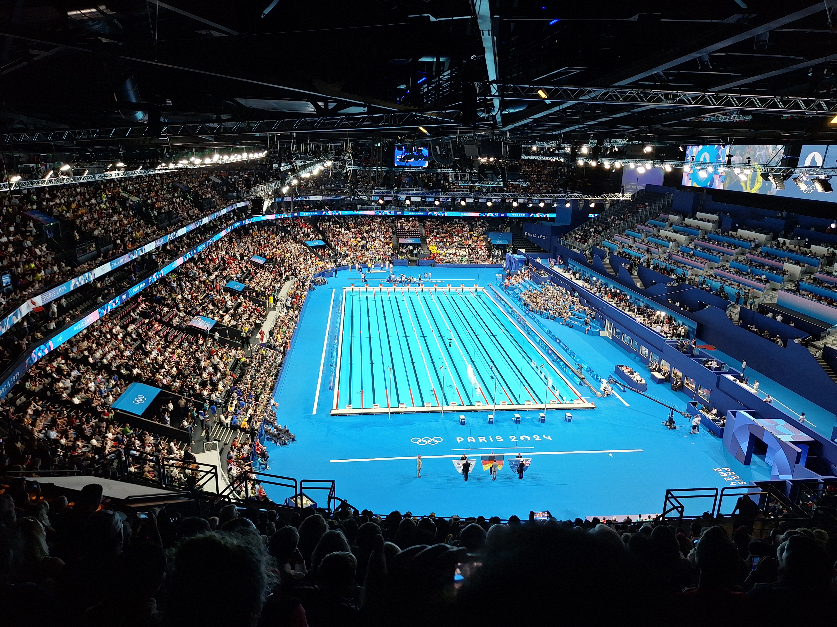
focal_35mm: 23
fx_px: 556
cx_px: 418
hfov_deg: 73.9
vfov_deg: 58.9
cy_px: 314
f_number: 1.8
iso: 40
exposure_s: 1/100
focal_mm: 5.54
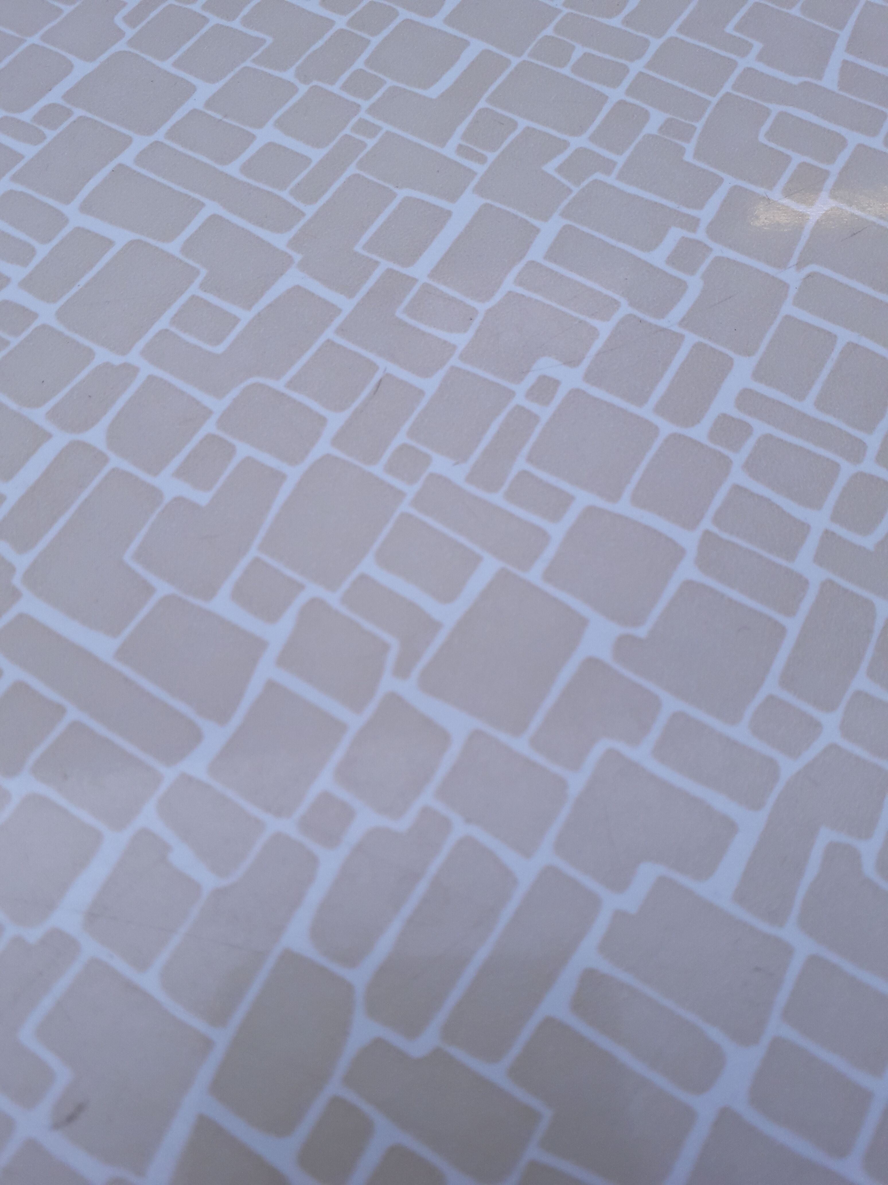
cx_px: 444
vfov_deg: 65.3
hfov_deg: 51.4
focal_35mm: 27
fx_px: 924
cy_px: 592
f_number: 1.9
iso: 40
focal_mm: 3.6
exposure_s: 1/355
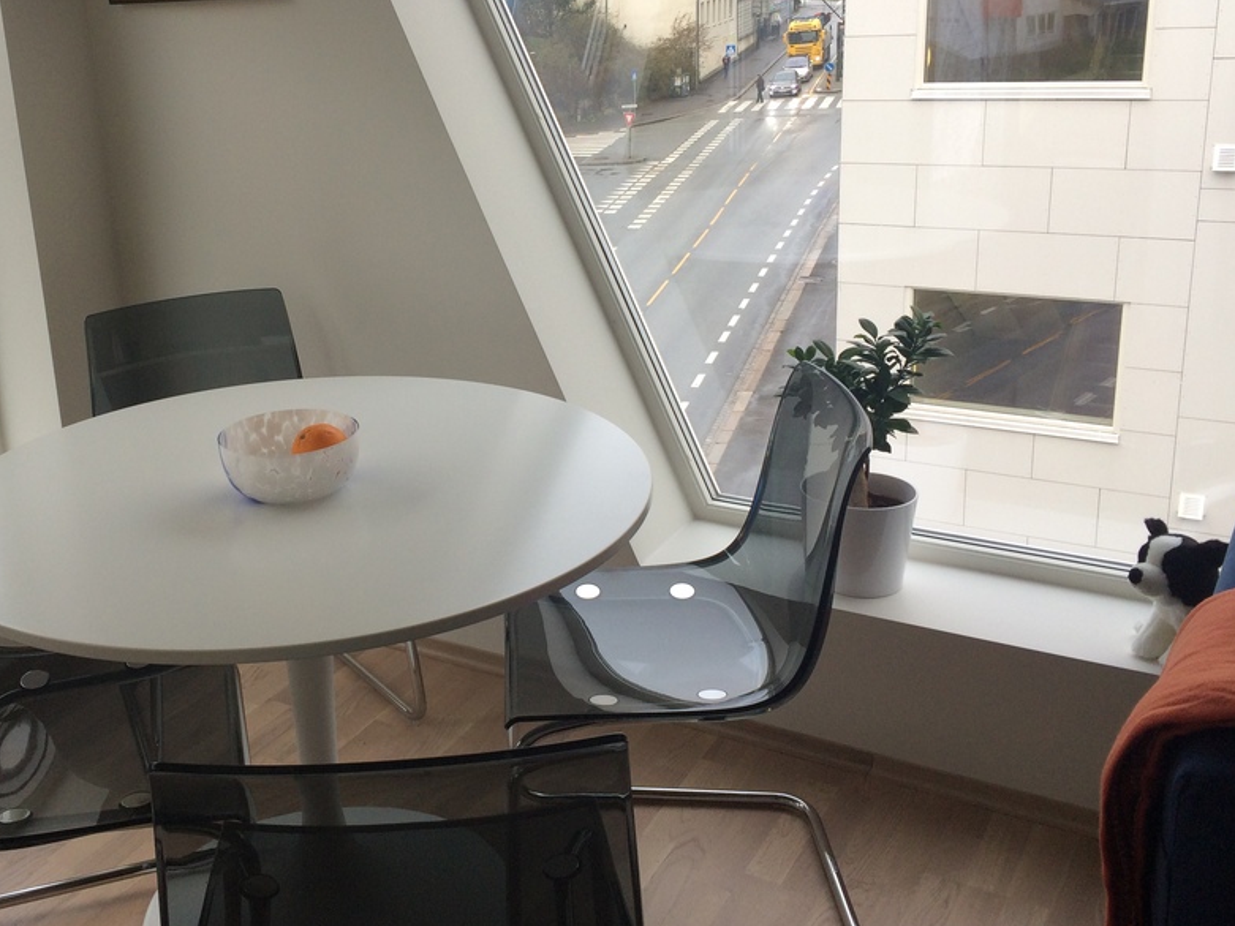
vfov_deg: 37.6
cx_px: 441
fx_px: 1356
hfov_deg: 48.4
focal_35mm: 38
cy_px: 360
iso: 64
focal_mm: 4.15
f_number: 2.2
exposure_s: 1/100
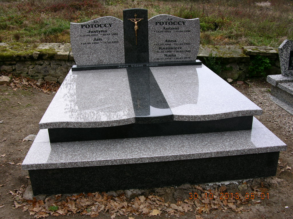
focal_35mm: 35
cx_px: 146
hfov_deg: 52.6
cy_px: 110
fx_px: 296
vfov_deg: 40.7
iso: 50
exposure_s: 1/31.2
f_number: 3.5
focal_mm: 8.9
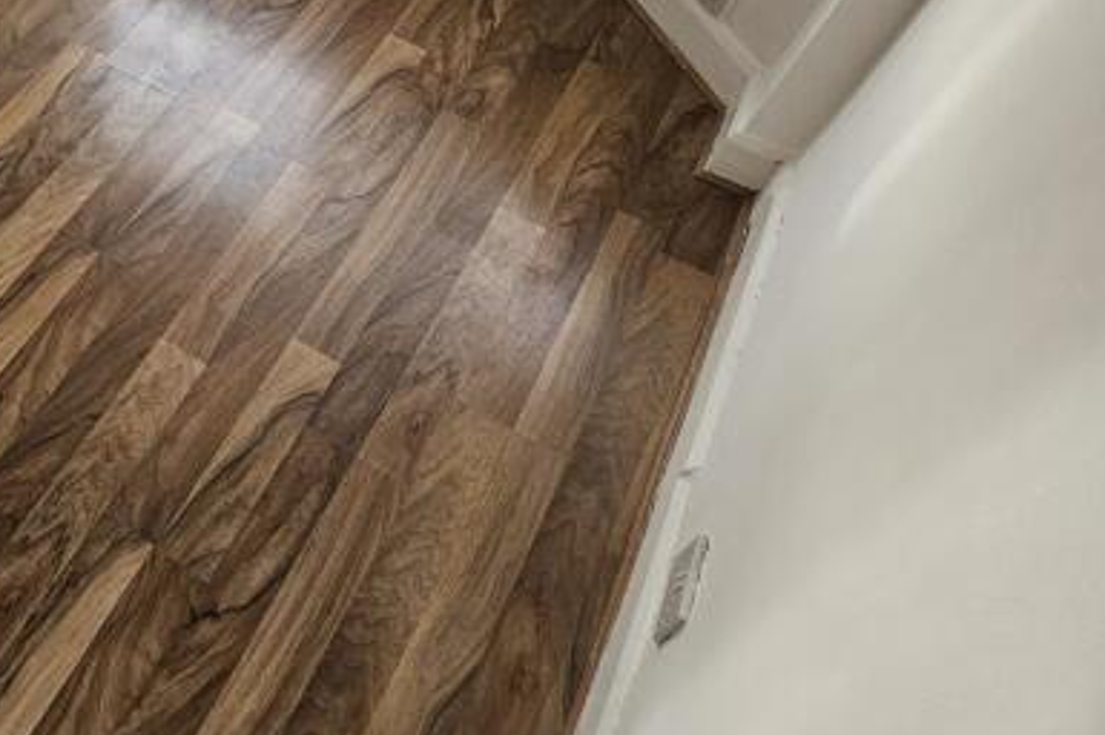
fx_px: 1104
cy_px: 69
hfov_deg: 41.4
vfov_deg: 34.7
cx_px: -135
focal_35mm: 36
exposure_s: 1/71
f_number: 2.2
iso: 80
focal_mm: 2.2
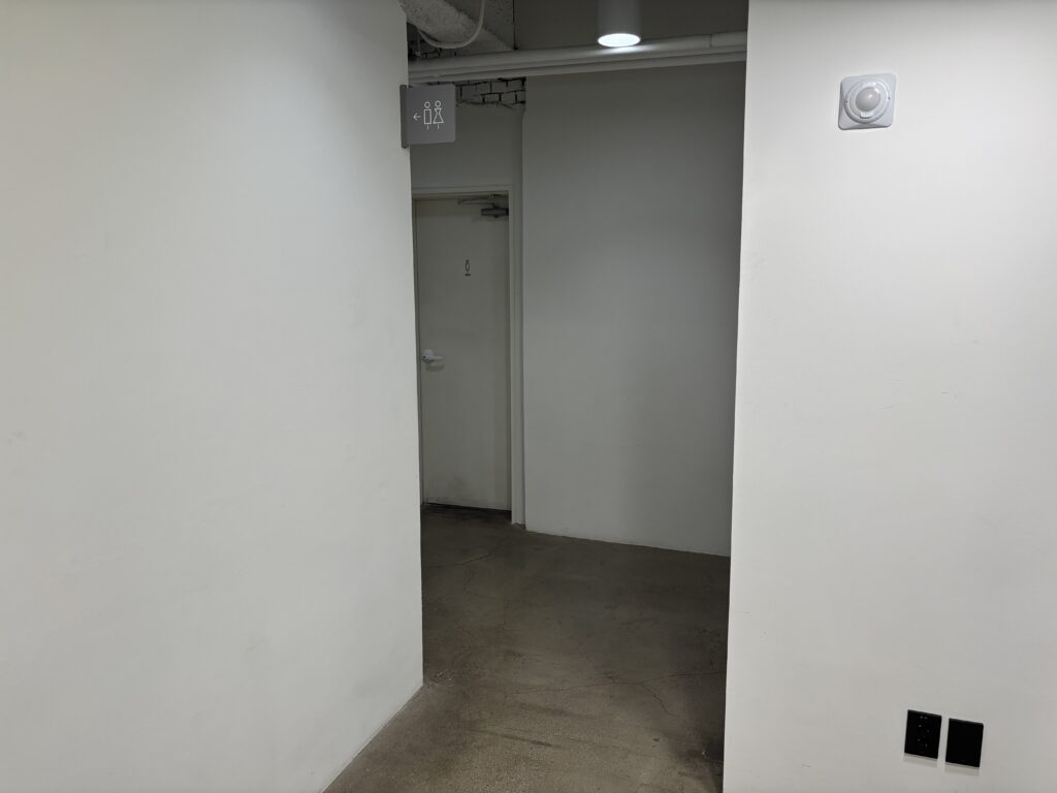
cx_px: 528
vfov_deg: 53.1
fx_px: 794
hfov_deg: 67.3
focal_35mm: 26
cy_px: 396
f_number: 1.6
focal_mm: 5.96
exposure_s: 1/120
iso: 100
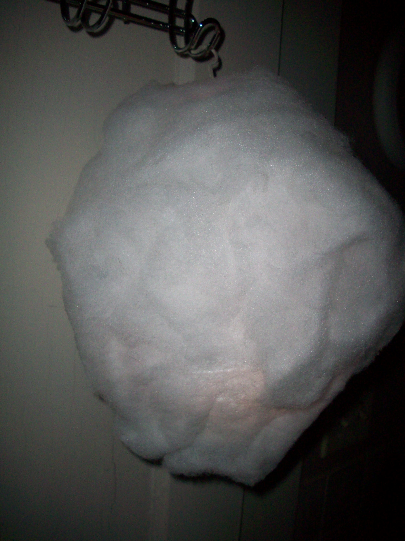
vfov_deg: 50.1
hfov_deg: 38.7
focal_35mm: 37
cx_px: 202
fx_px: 577
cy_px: 270
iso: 160
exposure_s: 1/45
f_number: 2.8
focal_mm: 6.2
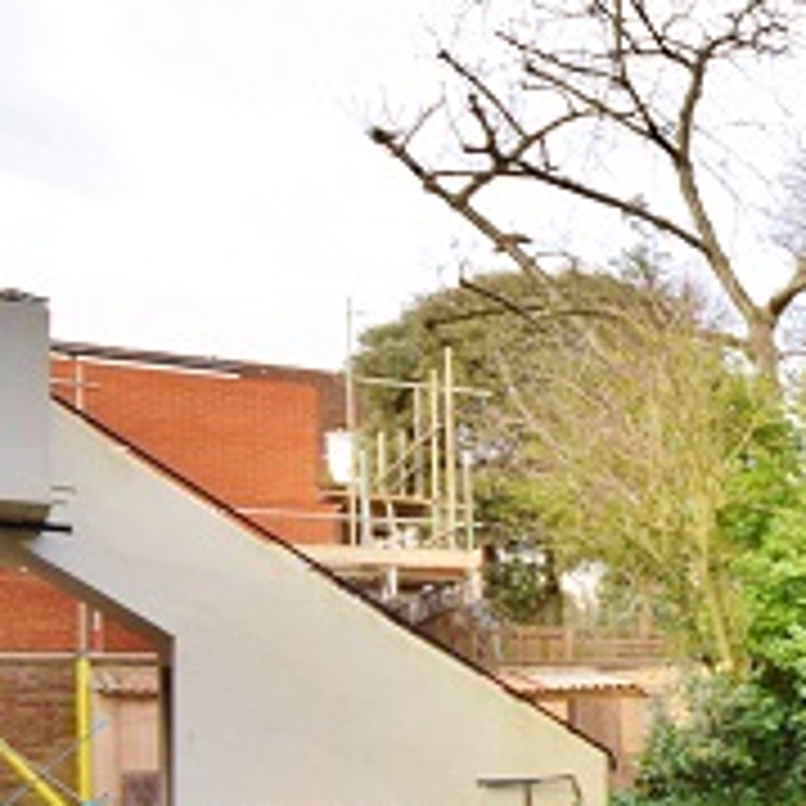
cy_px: 662
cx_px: 1430
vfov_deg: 34.1
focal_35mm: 48
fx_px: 1264
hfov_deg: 22.3
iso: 400
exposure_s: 1/160
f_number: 6.3
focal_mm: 10
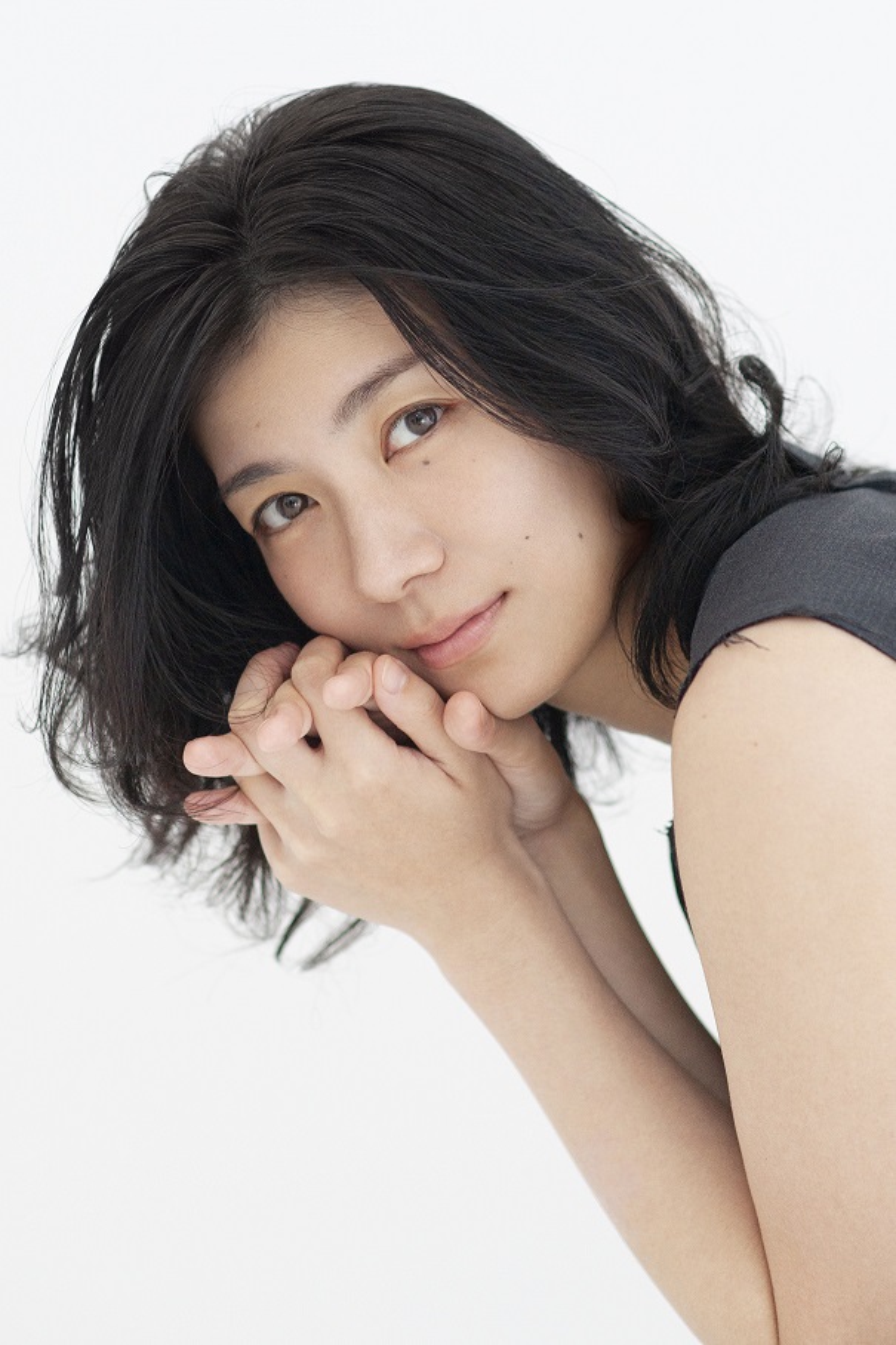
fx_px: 3174
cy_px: 672
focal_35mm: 85
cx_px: 448
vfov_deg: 23.9
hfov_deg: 16.1
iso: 400
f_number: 2.8
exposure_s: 1/640
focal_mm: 85
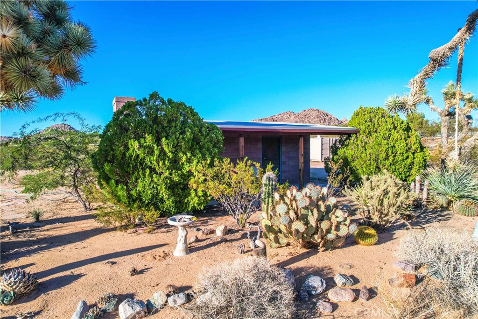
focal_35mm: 22
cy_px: 160
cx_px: 239
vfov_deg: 57.2
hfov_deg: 78.6
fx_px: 292
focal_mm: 8.38
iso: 120
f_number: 2.8
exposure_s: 1/1500
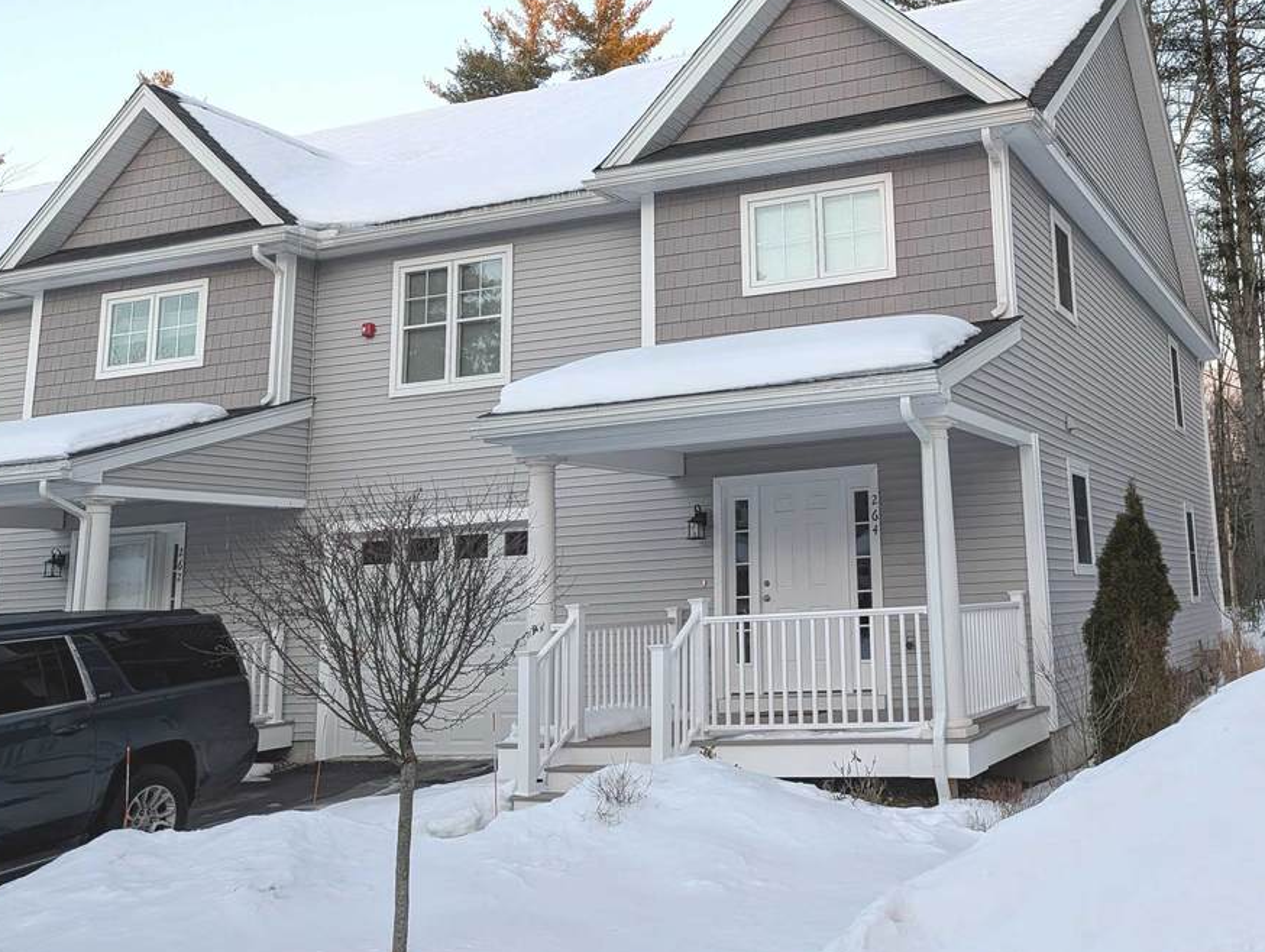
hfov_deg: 51.0
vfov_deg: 40.3
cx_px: 904
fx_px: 1281
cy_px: 324
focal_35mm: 35
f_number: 1.68
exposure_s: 1/1038
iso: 325
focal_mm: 6.9
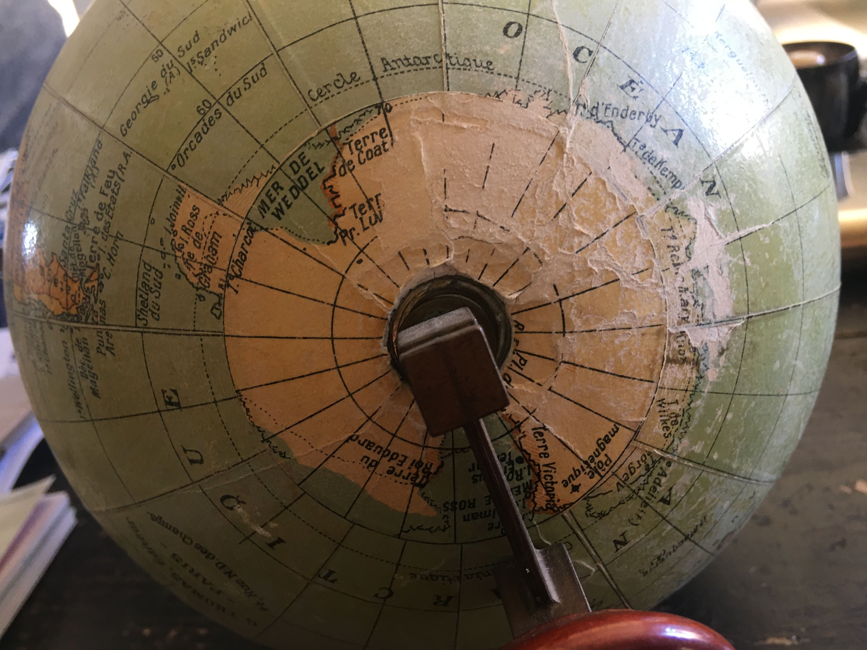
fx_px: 726
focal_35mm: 29
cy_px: 325
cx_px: 434
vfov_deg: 48.2
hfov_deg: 61.7
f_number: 2.2
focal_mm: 4.15
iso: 50
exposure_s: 1/17
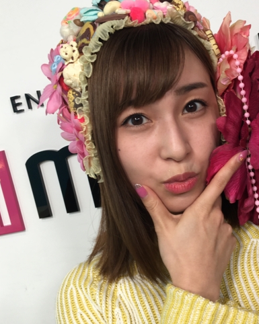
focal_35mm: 47
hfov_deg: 31.8
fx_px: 451
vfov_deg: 39.6
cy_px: 169
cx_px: 169
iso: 25
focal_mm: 4.15
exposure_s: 1/60
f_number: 2.2
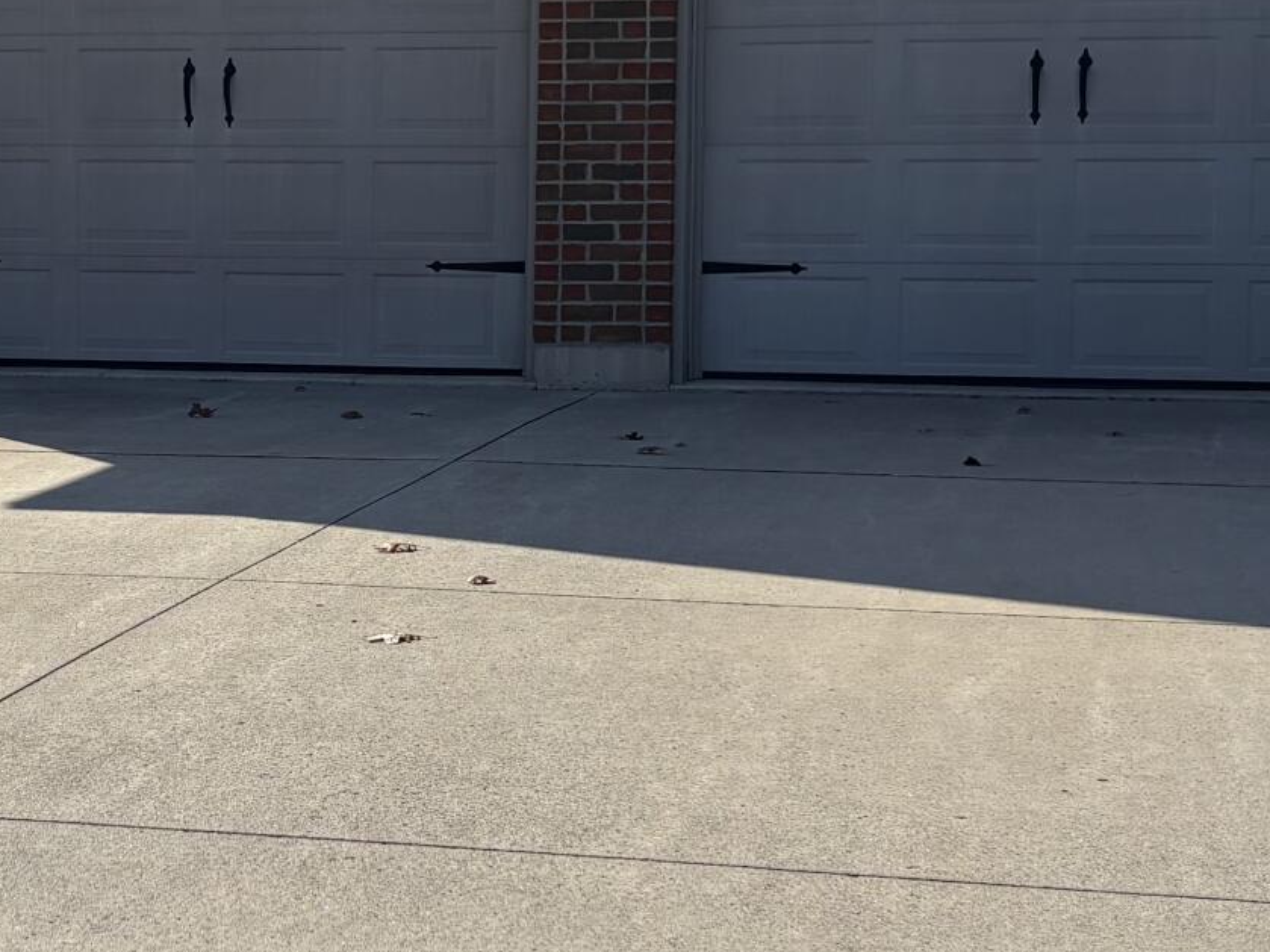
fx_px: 3412
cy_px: 377
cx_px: 250
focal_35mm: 93
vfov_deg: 15.9
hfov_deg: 20.8
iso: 50
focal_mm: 5.96
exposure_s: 1/4854
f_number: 1.6
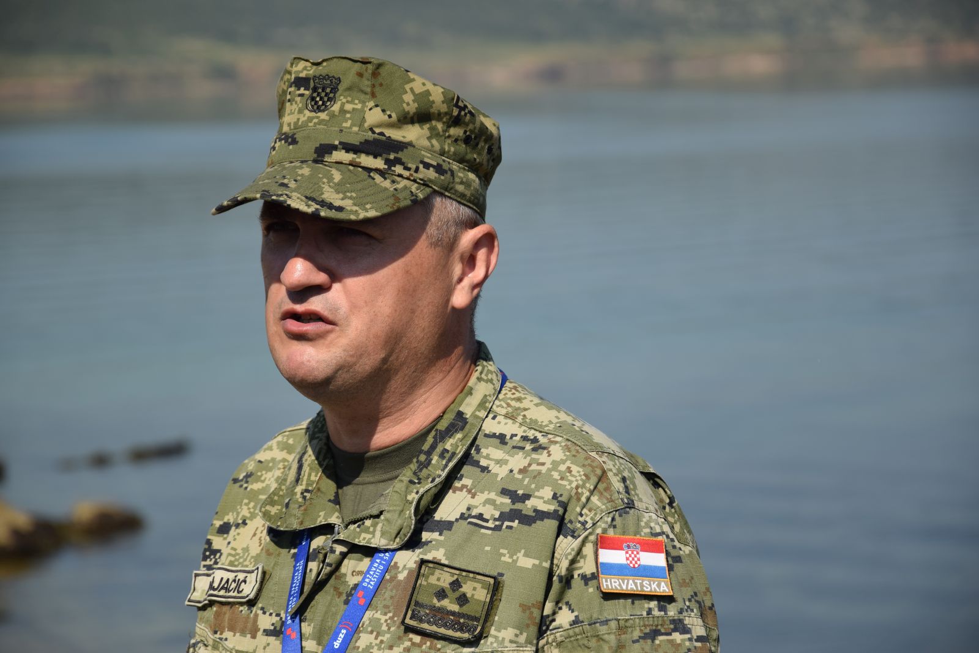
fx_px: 4283
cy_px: 326
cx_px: 490
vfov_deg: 8.7
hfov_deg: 13.0
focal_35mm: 158
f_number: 6.3
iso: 100
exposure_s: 1/640
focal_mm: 105
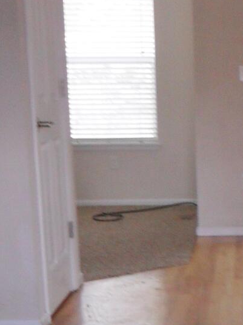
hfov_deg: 14.3
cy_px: 376
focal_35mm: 101
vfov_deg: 18.6
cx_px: 279
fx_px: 946
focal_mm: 4.9
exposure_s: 1/45
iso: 100
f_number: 3.5
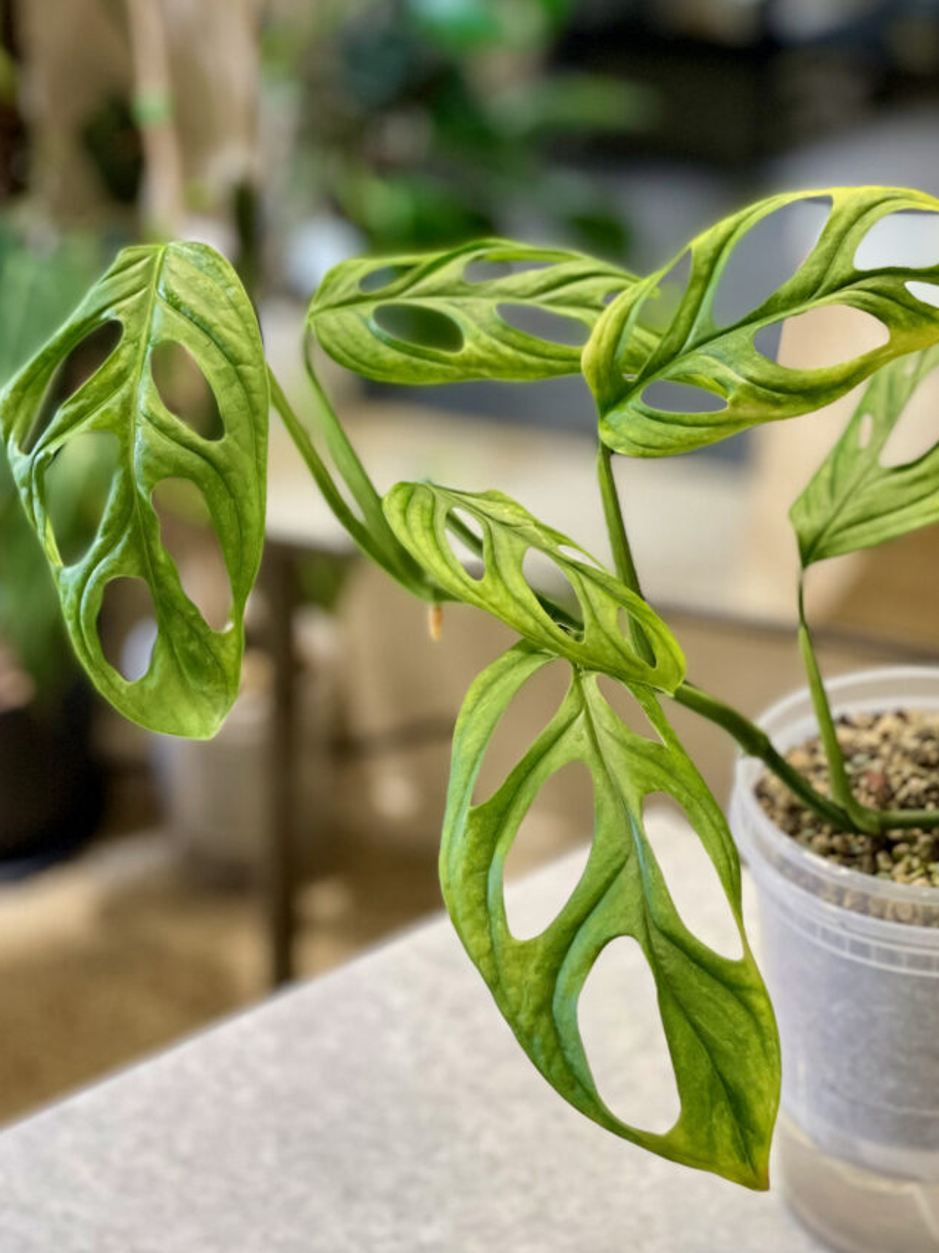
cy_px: 504
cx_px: 486
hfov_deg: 19.1
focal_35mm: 77
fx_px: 2786
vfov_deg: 25.3
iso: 200
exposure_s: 1/120
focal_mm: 7.5
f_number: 2.2
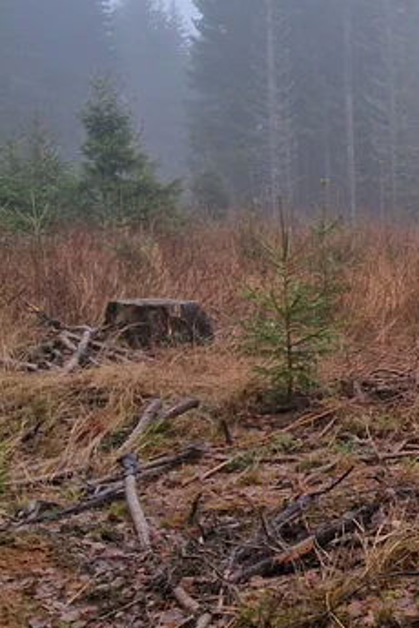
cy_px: 353
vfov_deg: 41.8
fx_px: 820
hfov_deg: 20.0
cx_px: 772
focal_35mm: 47
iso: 50
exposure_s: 1/150
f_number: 2.2
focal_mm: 2.2
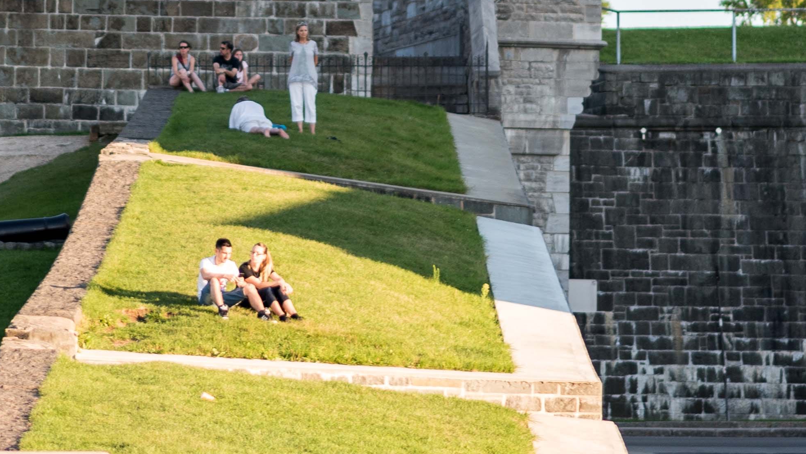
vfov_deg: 4.5
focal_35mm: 272
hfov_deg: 7.9
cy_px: 31
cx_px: 252
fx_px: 5813
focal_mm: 85
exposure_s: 1/200
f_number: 1.8
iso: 100
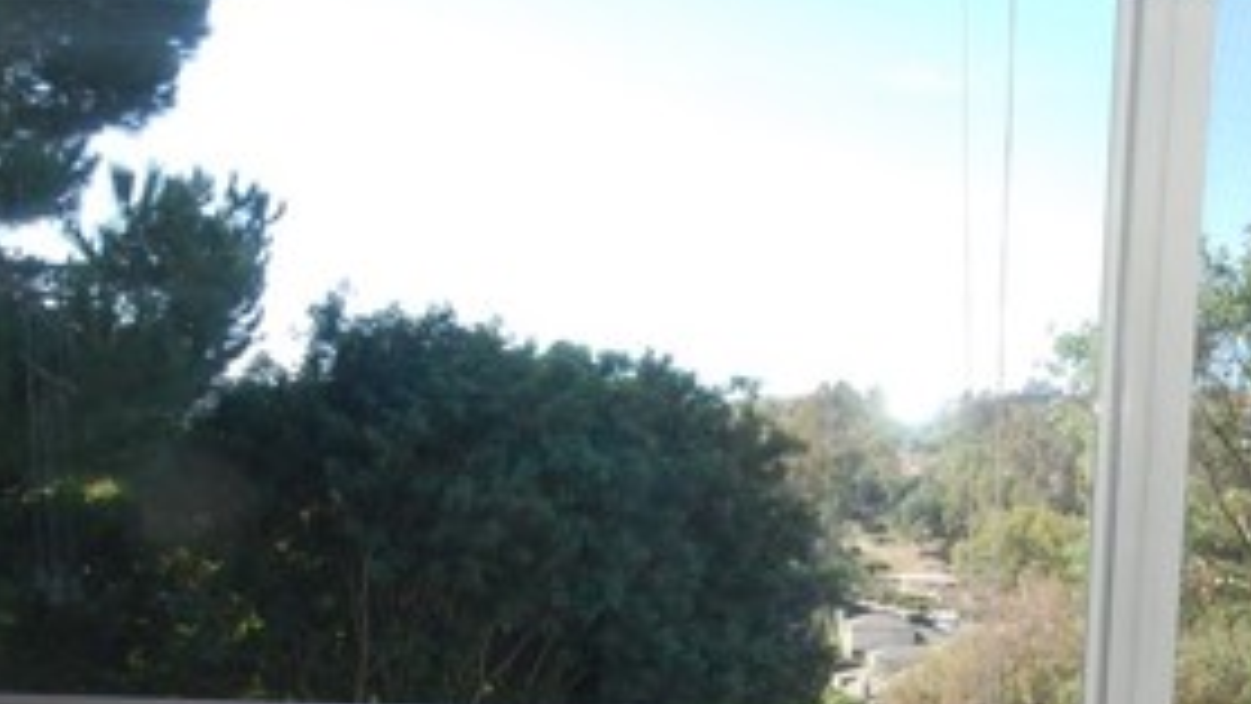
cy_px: 639
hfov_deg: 53.7
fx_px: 1194
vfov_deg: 31.3
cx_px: 874
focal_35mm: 36
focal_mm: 10
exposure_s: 1/200
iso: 400
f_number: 7.1
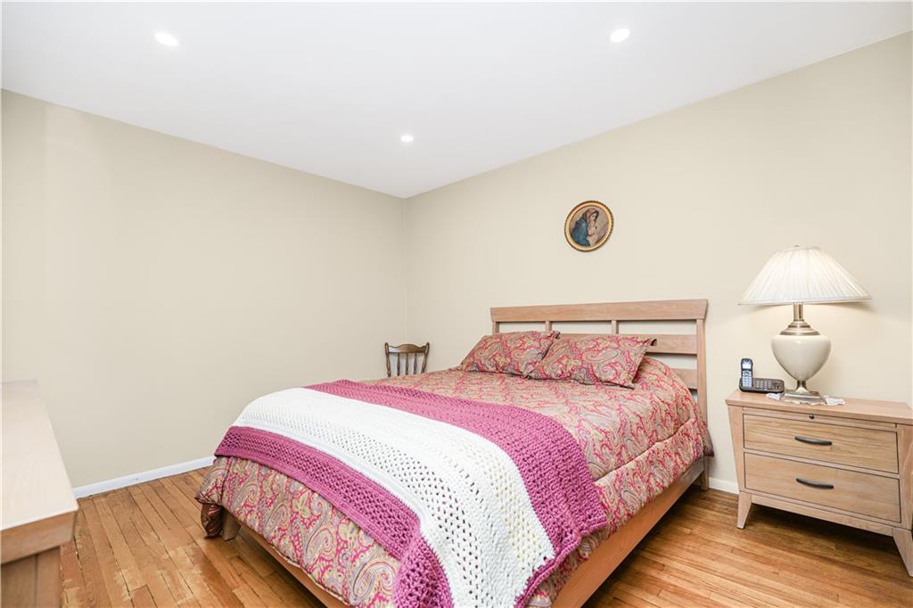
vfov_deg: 73.7
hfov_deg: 96.8
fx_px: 406
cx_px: 456
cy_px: 304
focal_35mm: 16
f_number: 4
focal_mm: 16
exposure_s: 1/25
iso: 50
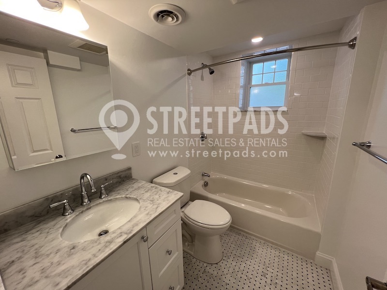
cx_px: 194
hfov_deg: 106.2
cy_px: 145
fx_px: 145
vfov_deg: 89.9
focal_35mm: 13
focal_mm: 1.57
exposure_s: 1/120
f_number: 1.8
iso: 64
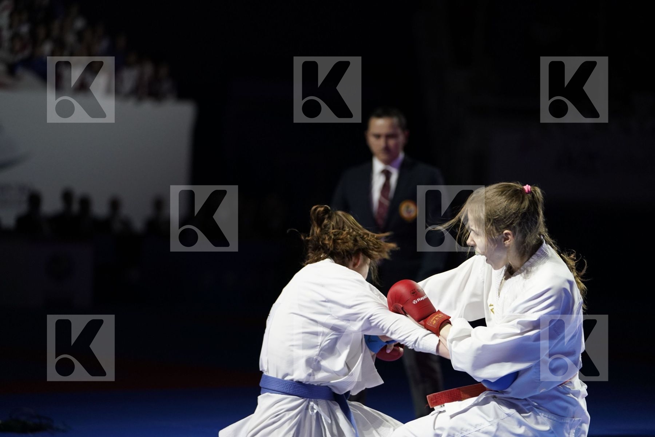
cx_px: 328
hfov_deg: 15.8
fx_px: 2365
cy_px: 218
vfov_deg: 10.5
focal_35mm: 130
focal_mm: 130
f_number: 2.8
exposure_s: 1/1000
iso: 2000
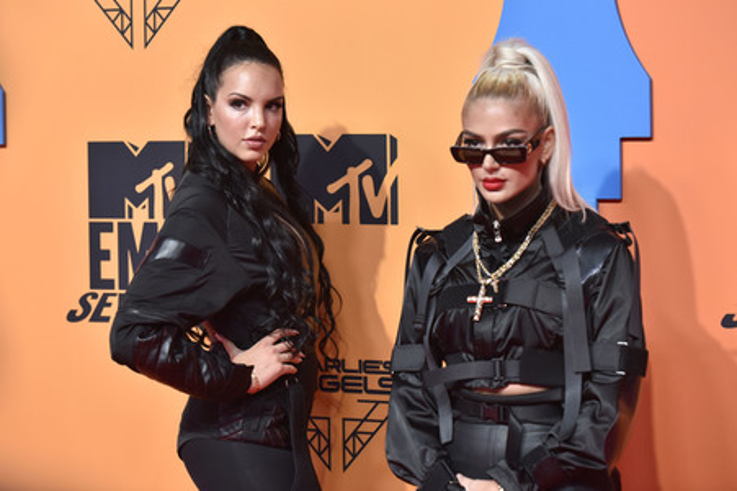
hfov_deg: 10.3
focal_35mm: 200
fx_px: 4091
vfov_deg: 6.9
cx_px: 368
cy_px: 246
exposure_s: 1/250
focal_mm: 200
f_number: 4
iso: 2000
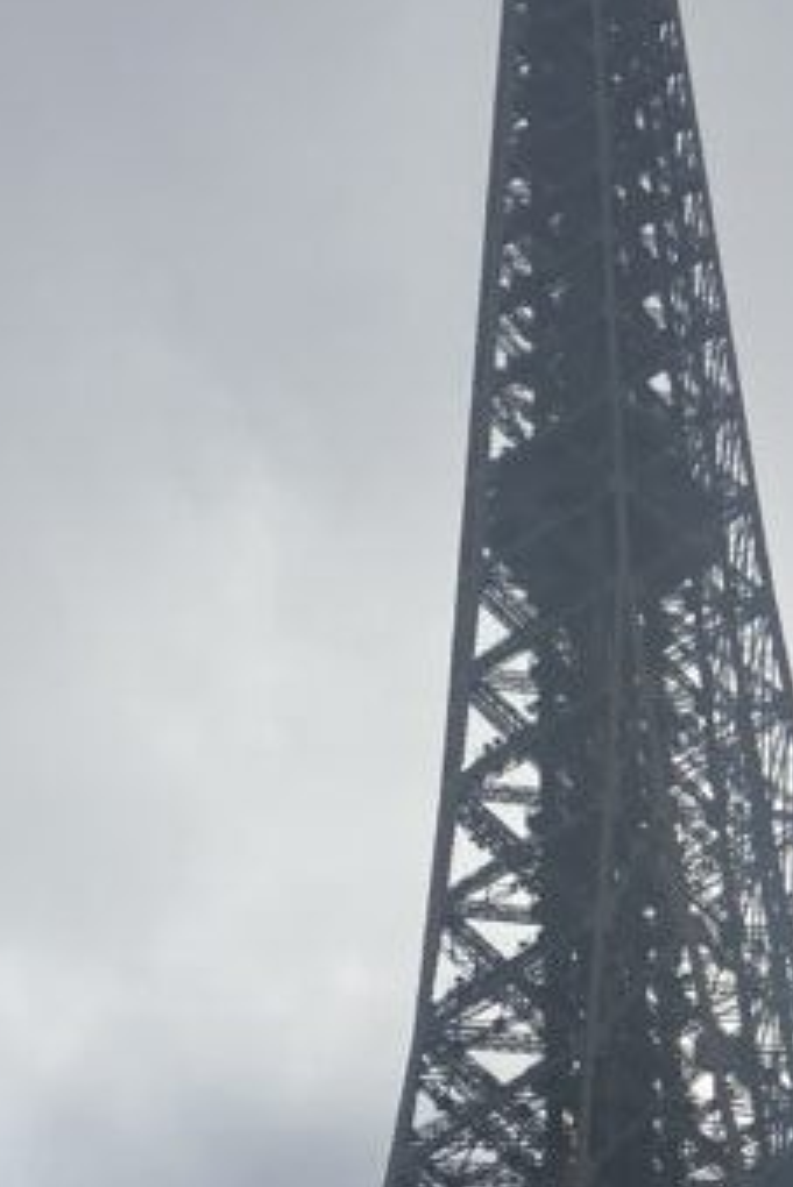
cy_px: 1491
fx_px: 3565
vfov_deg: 17.8
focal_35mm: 108
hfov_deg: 12.6
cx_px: 645
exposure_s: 1/6098
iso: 32
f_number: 1.8
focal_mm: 3.99
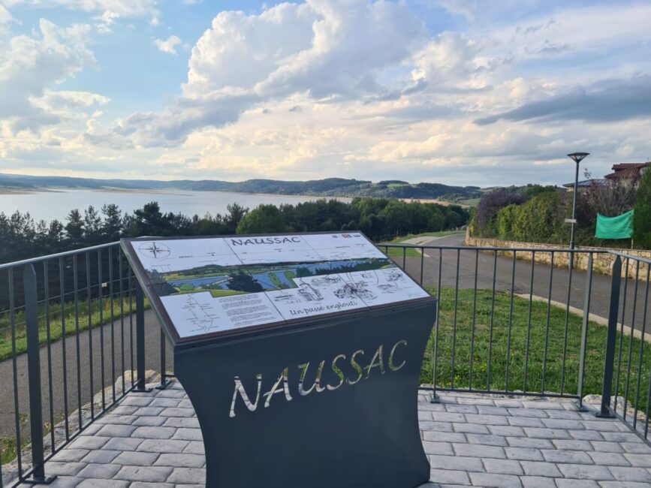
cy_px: 244
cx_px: 326
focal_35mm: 26
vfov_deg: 53.1
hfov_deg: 67.3
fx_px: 489
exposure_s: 1/1428
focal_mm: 5.4
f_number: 1.8
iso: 50
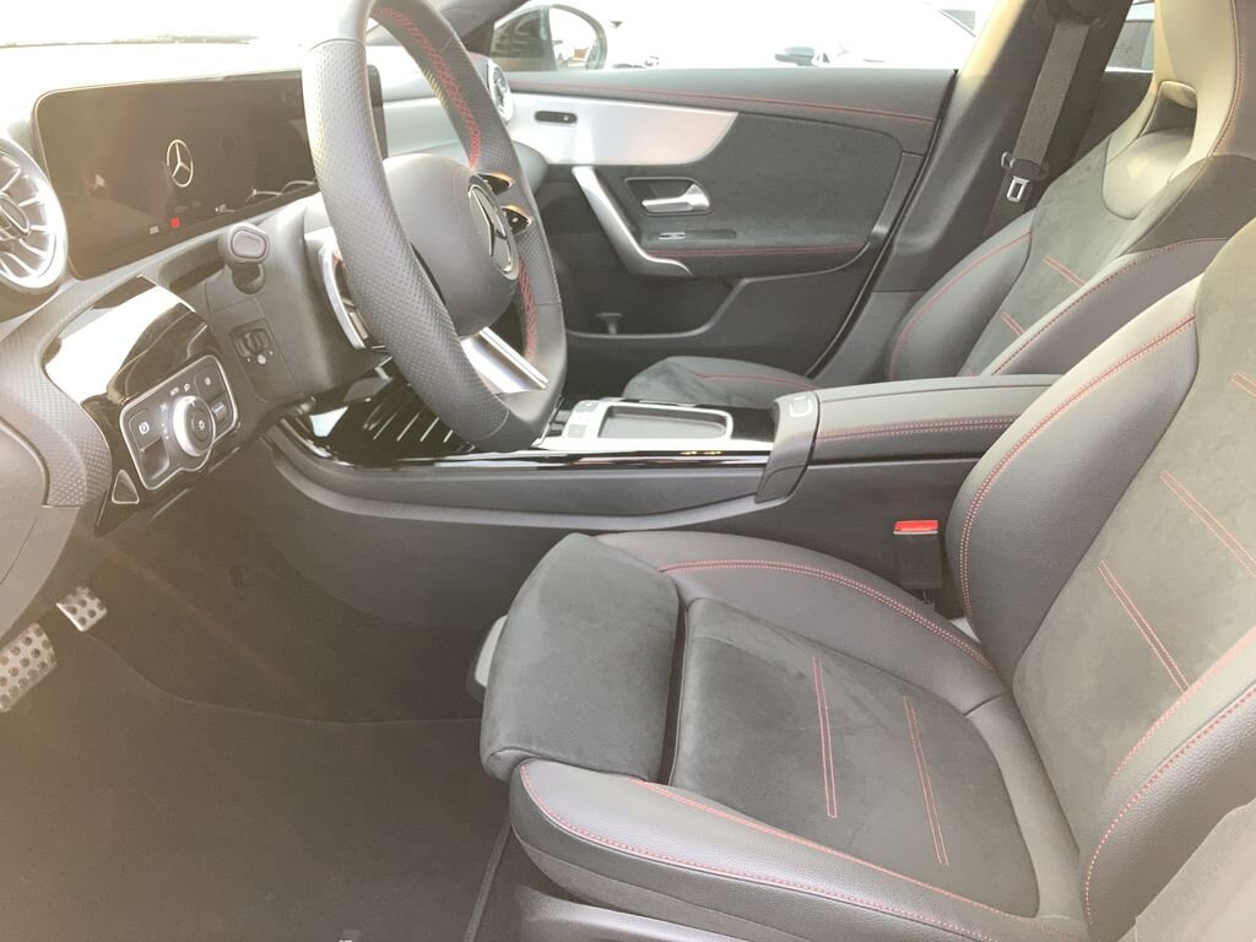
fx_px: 1016
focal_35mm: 28
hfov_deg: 63.4
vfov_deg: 49.7
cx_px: 628
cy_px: 471
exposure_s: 1/30
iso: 80
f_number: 1.8
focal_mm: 3.99
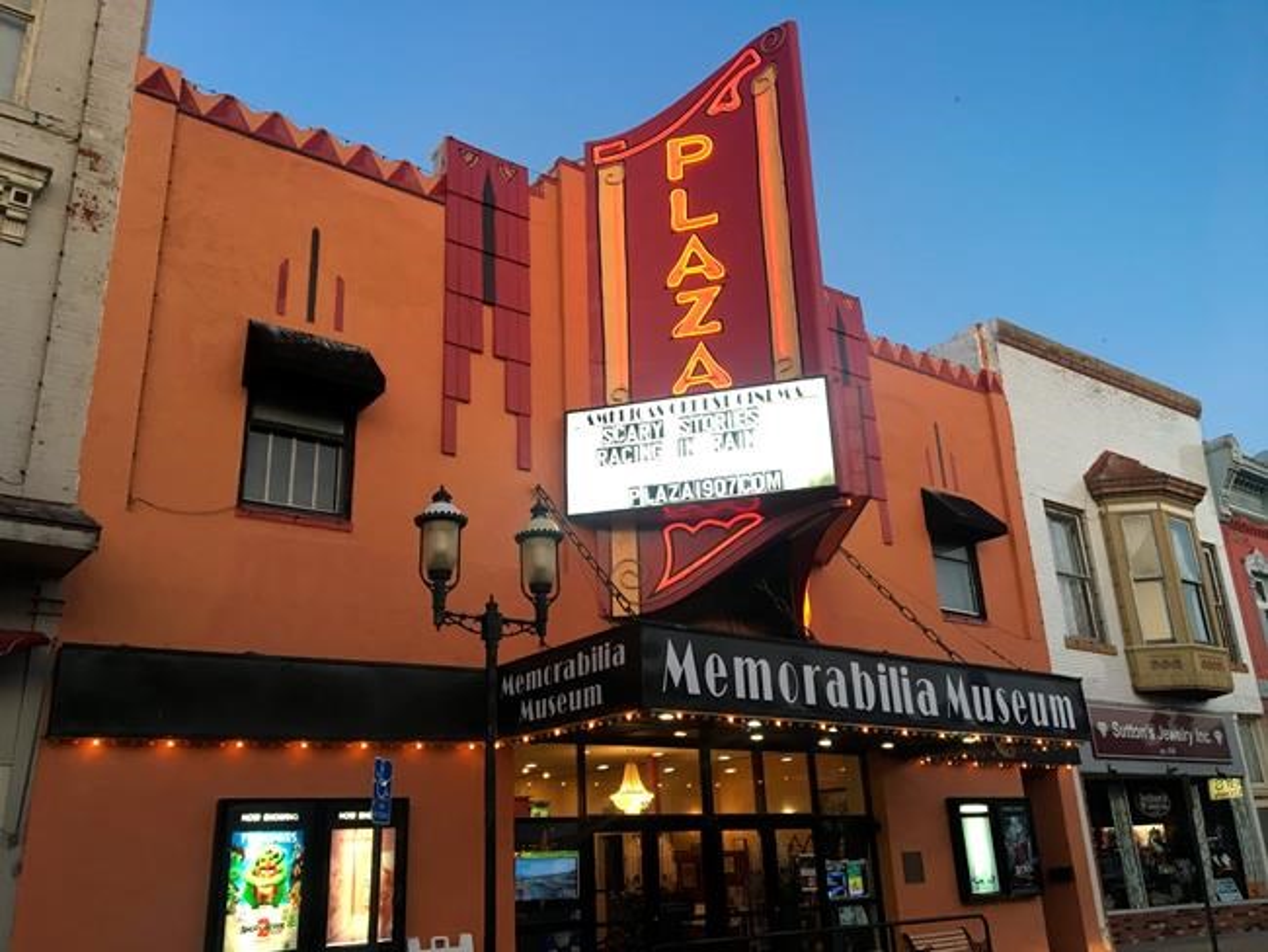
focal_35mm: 29
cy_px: 476
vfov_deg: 48.3
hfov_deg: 61.6
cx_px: 634
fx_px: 1063
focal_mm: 4.15
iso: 64
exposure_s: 1/30
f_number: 2.2
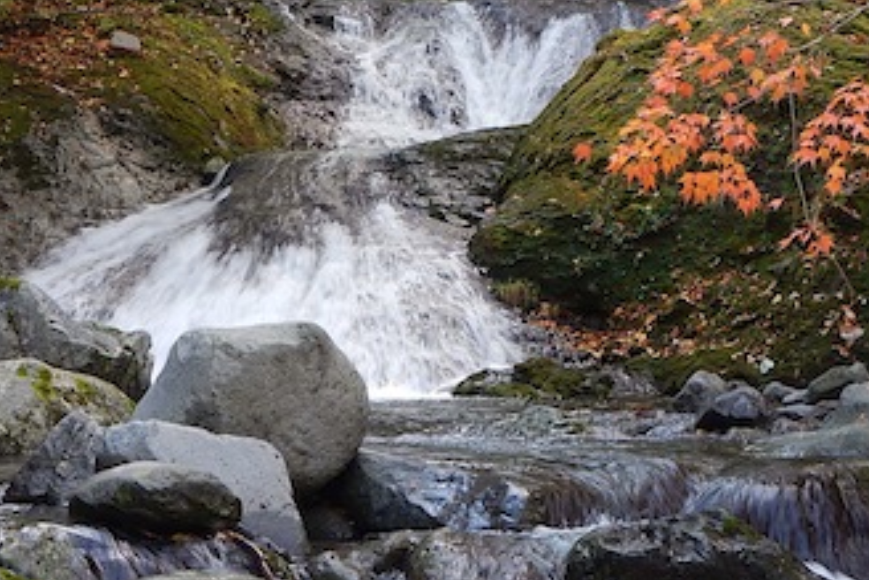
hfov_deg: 20.6
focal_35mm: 99
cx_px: 506
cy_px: 209
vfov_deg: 13.8
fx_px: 2391
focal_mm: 13.9
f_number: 4.4
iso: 125
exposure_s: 1/30
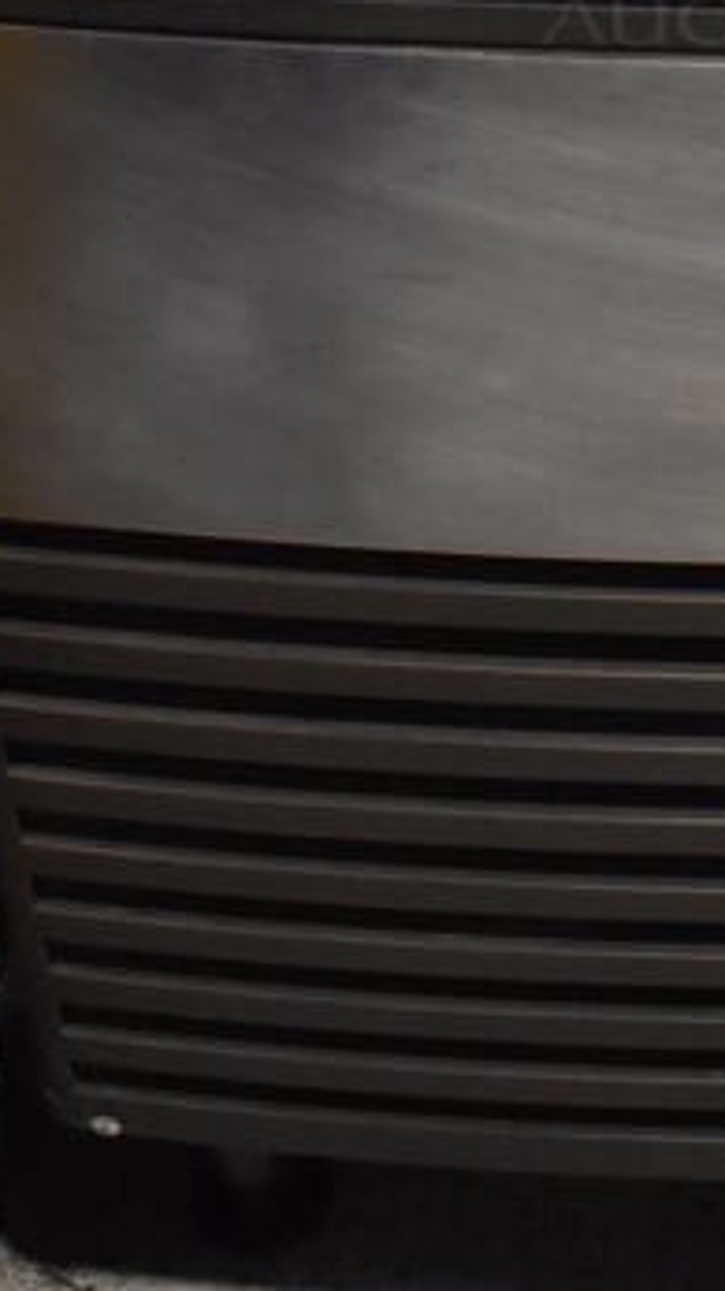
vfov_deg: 22.1
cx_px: 933
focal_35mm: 91
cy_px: -136
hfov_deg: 12.9
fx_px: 3112
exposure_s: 1/125
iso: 2800
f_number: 3.8
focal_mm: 22
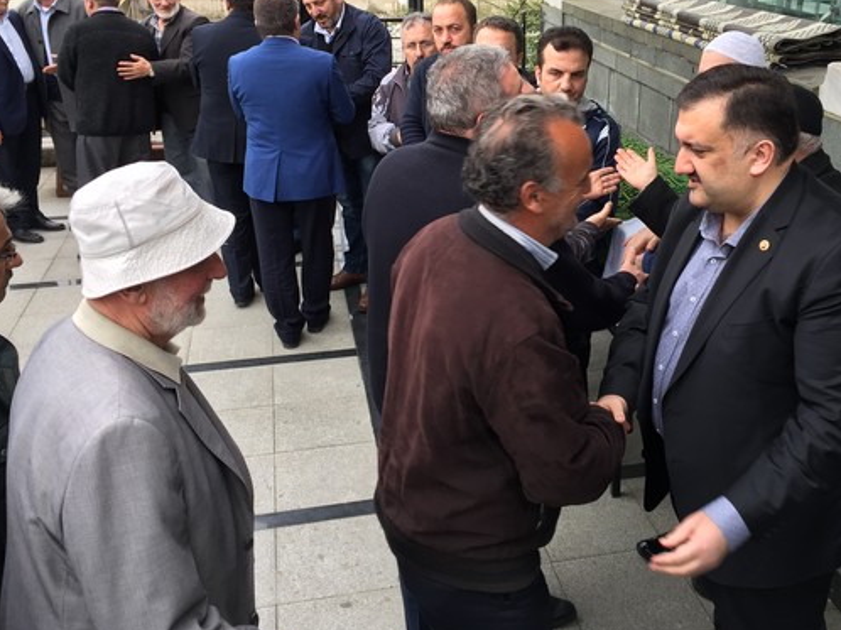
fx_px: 947
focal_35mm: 39
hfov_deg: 47.7
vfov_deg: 36.6
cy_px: 238
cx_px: 488
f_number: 2.2
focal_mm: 4.15
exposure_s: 1/100
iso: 40
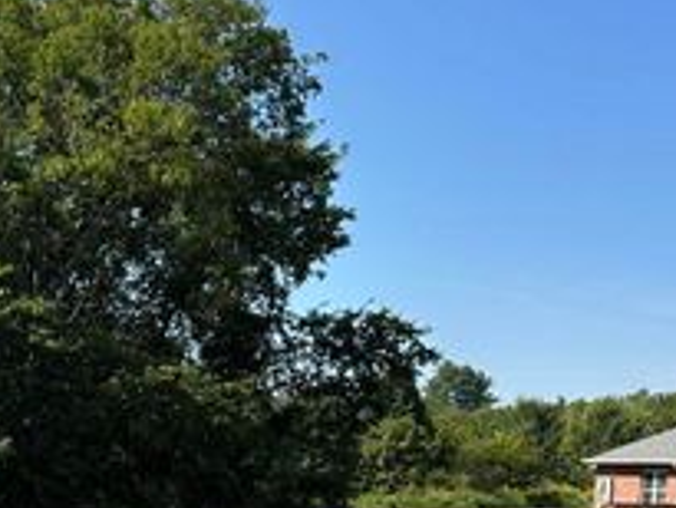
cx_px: -30
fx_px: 1524
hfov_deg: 23.7
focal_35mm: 78
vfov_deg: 17.8
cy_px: 648
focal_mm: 6.86
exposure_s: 1/3155
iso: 80
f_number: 1.78
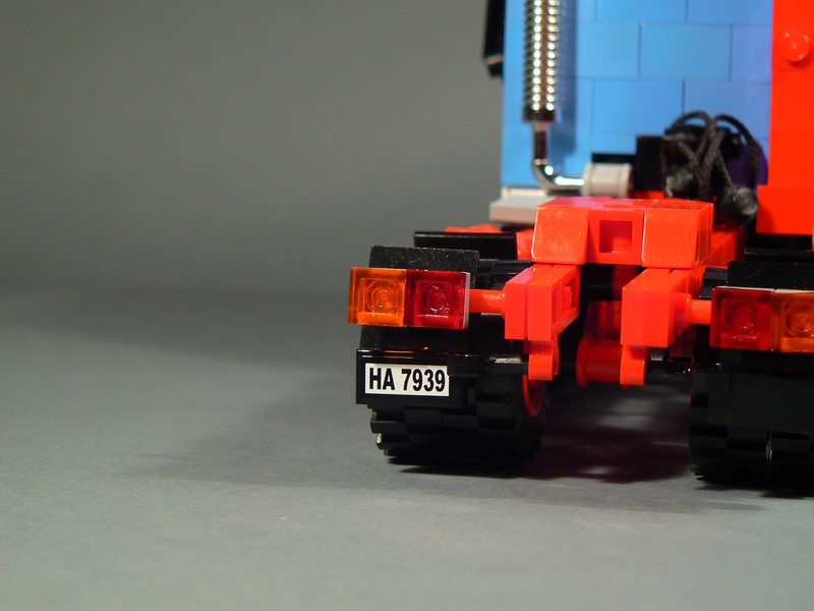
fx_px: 2281
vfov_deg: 15.2
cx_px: 407
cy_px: 306
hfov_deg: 20.2
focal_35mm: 97
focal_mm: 16.2
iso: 80
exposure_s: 1/10
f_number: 3.2
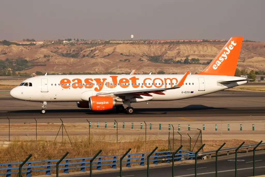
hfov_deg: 13.5
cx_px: 132
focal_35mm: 152
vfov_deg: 9.0
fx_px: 1119
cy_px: 88
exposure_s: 1/450
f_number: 8
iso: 200
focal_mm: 101.2
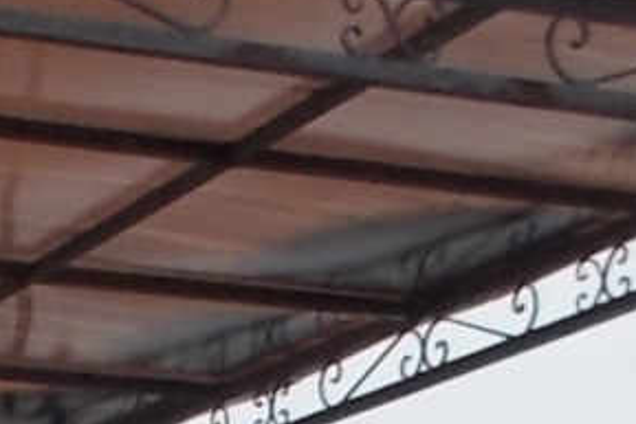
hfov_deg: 12.1
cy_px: 1164
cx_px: -75
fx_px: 2952
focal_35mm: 167
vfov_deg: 7.5
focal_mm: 4.1
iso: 80
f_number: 3.3
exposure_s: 1/1000
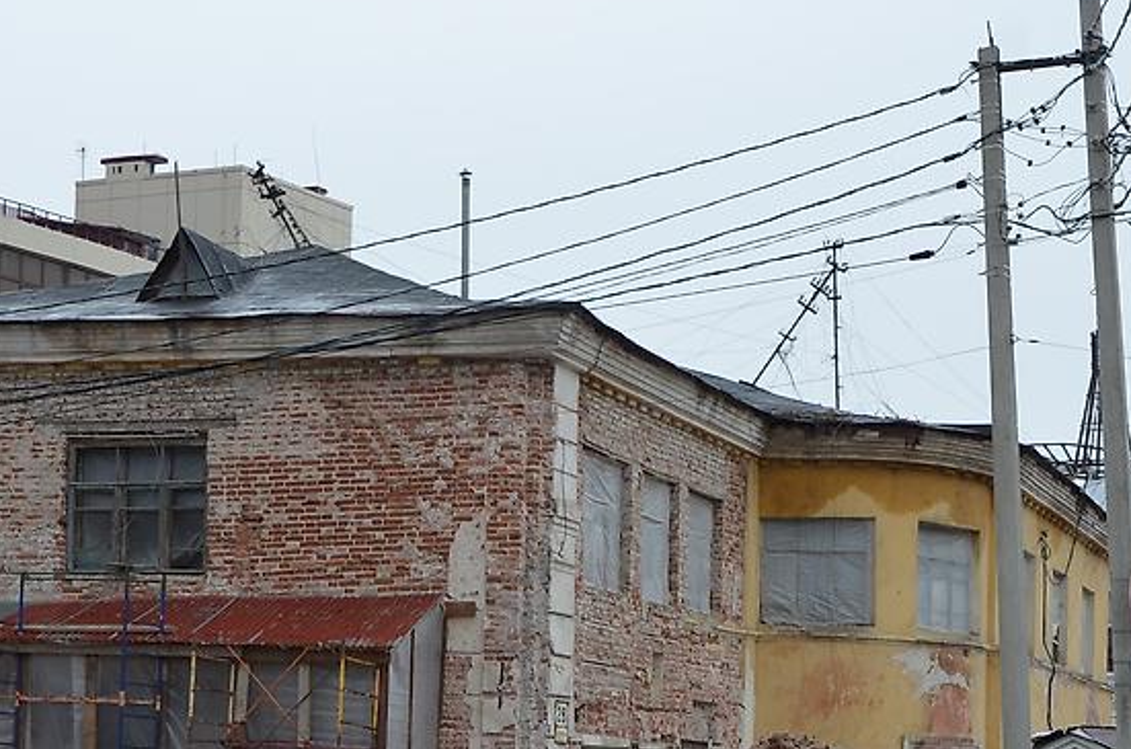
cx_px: 723
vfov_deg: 15.9
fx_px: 2665
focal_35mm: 85
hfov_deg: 23.9
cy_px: 586
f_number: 8
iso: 160
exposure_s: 1/250
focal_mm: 26
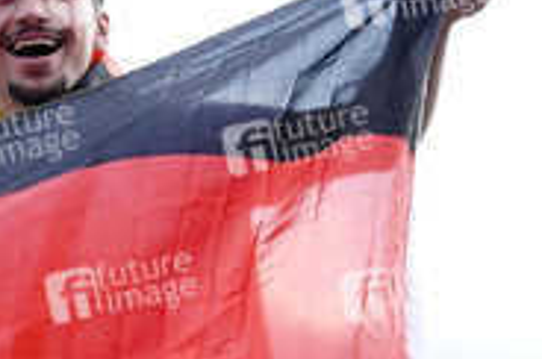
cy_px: 215
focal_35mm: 172
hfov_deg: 11.9
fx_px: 2585
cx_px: 43
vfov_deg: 8.0
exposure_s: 1/125
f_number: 22
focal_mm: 70
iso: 2500
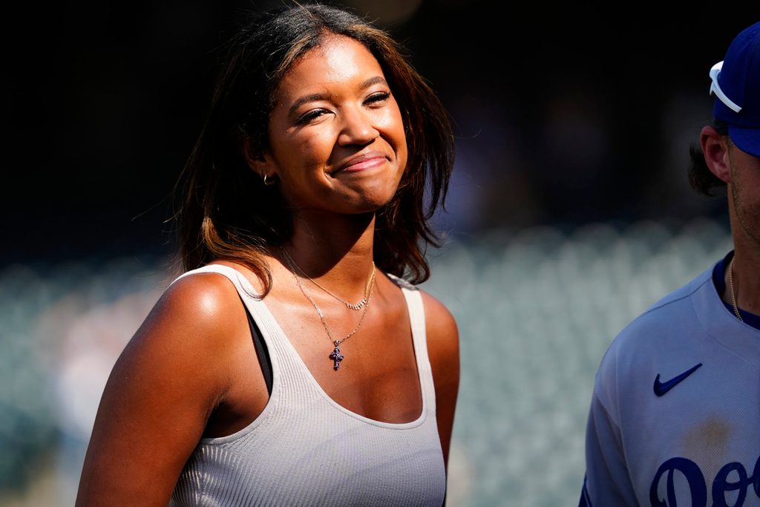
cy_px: 254
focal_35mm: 420
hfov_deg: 4.9
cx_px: 380
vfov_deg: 3.3
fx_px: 8867
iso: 640
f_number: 4
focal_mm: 420
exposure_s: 1/2000
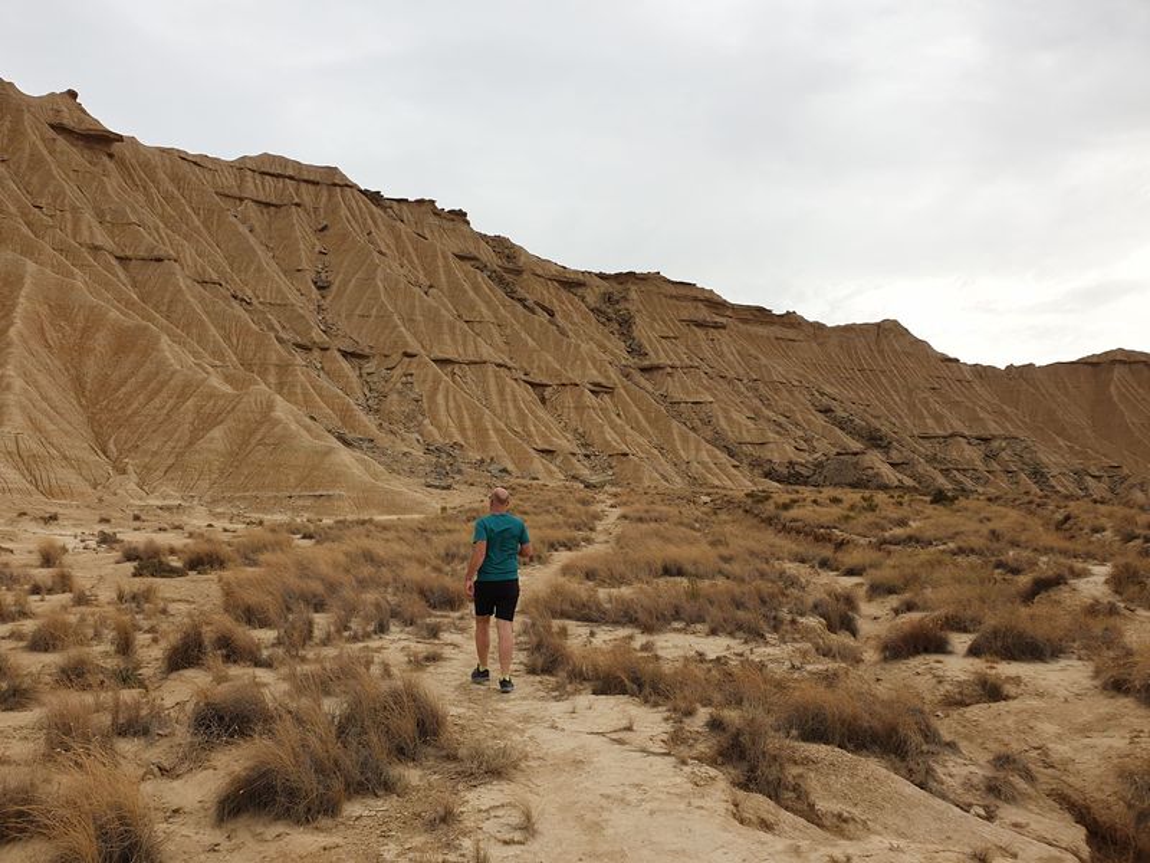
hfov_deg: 67.3
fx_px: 864
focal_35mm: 26
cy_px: 432
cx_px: 575
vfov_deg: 53.1
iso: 50
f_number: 2.4
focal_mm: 4.3
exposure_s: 1/1135
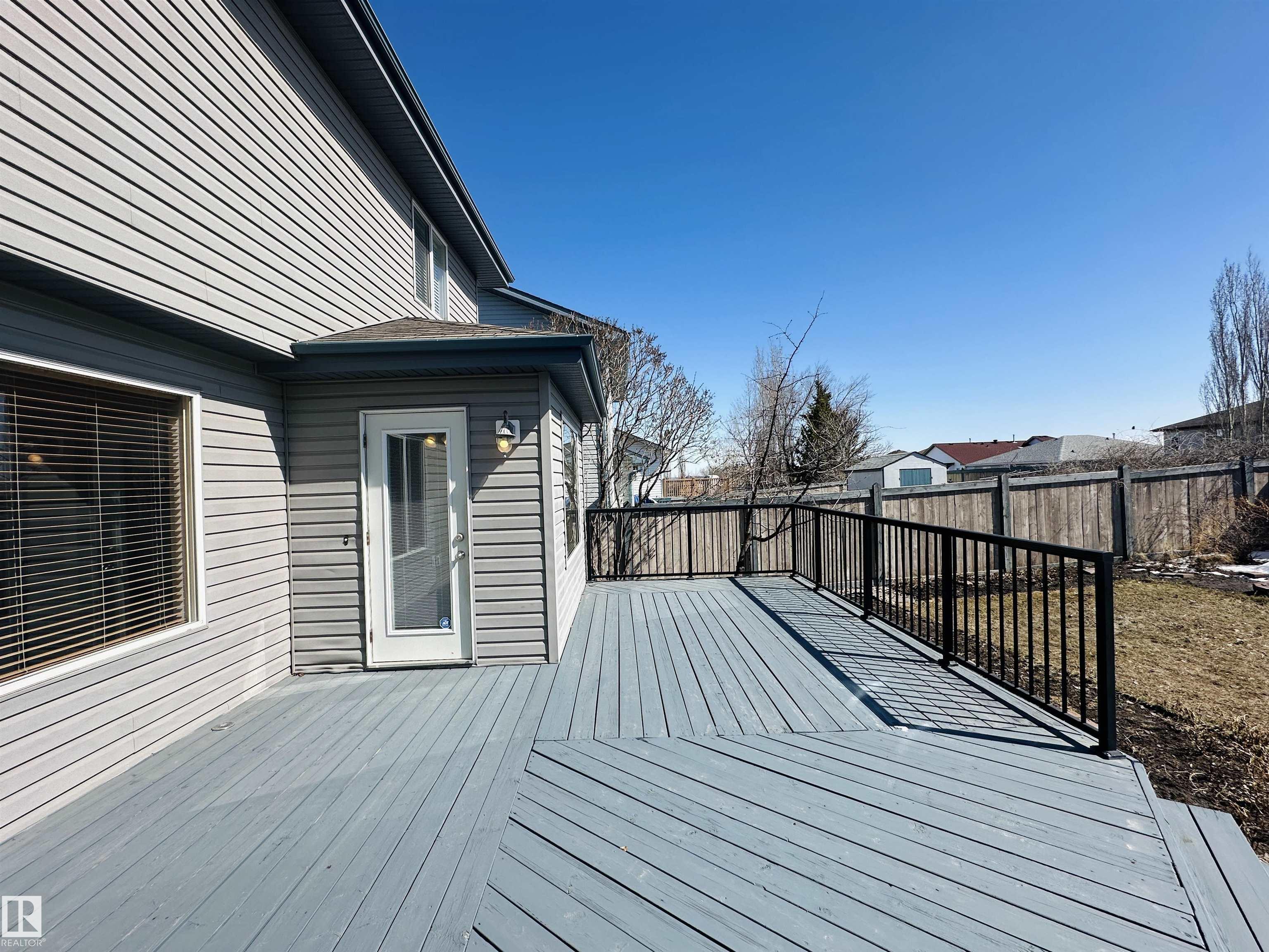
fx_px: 513
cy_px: 476
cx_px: 634
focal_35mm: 14
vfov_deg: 85.7
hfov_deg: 102.1
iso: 40
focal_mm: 2.22
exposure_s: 1/2353
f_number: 2.2
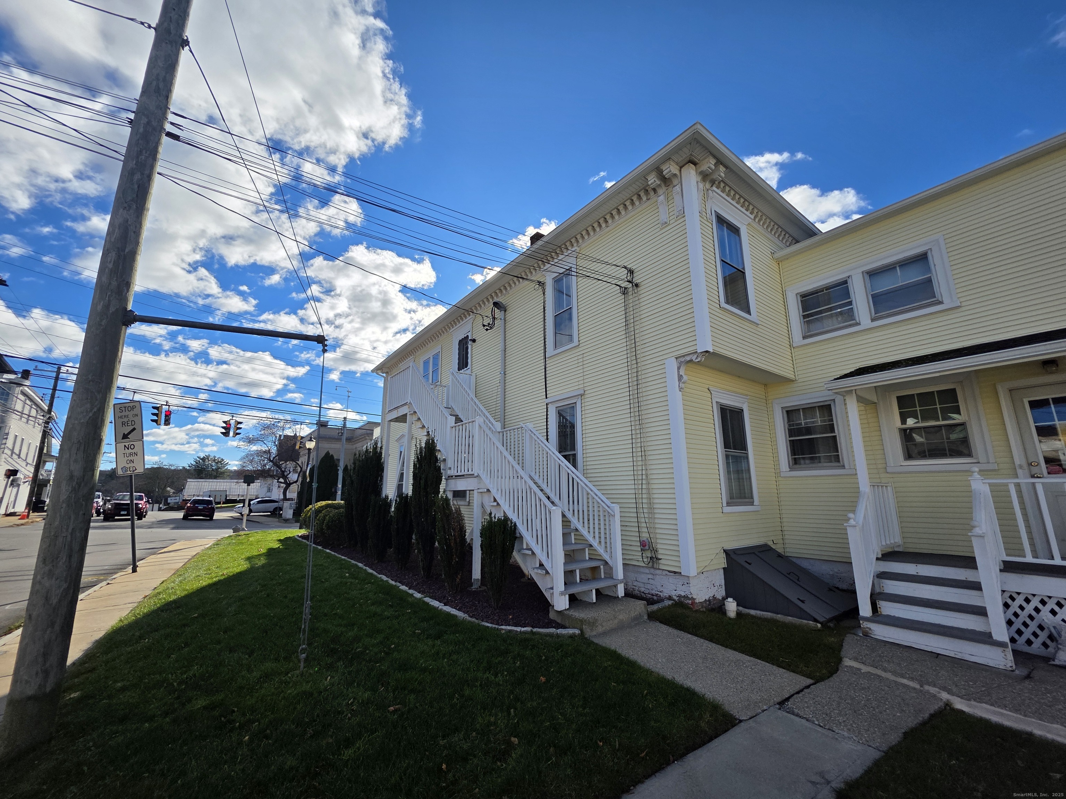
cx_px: 533
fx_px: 400
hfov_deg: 106.2
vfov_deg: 89.9
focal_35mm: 13
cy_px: 400
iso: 40
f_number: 1.9
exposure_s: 1/3238
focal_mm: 2.2
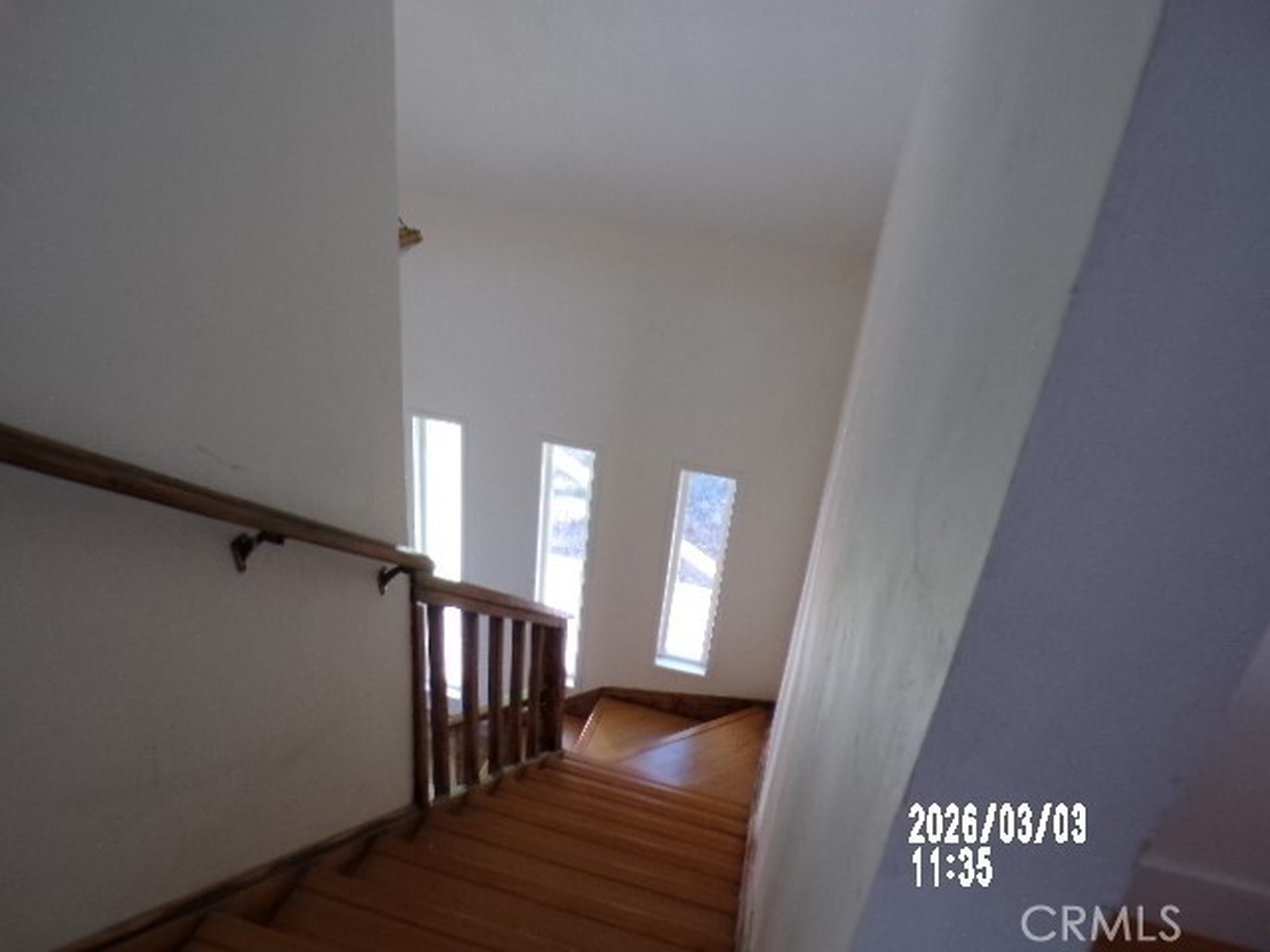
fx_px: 881
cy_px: 476
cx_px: 635
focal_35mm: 24
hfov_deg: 71.6
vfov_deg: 56.8
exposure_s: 1/34
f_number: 3
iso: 147
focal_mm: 4.3
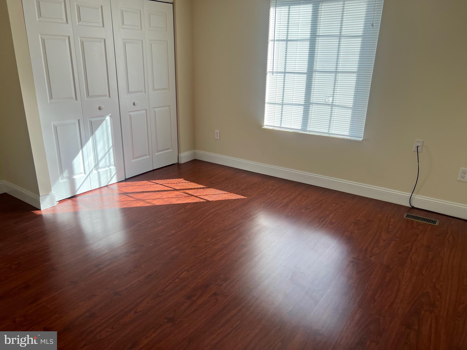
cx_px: 234
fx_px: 351
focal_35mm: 26
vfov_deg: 53.1
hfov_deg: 67.3
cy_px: 175
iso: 40
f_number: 1.5
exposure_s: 1/247
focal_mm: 5.7
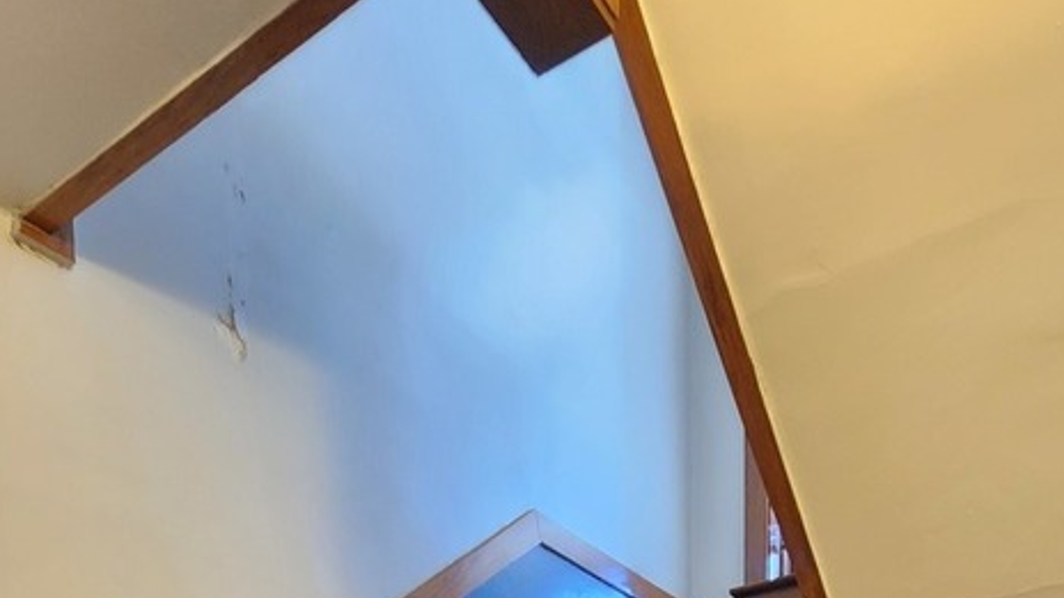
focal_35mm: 33
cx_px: 610
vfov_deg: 21.1
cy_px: 1116
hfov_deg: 59.2
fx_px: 931
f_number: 2.2
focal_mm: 2.2
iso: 640
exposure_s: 1/24
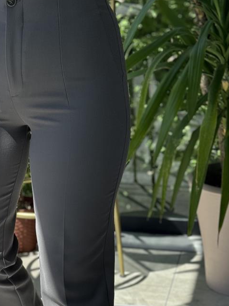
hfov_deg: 14.7
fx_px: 882
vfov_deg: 19.3
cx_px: 34
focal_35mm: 100
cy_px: 266
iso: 64
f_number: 1.78
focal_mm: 6.76
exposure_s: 1/913
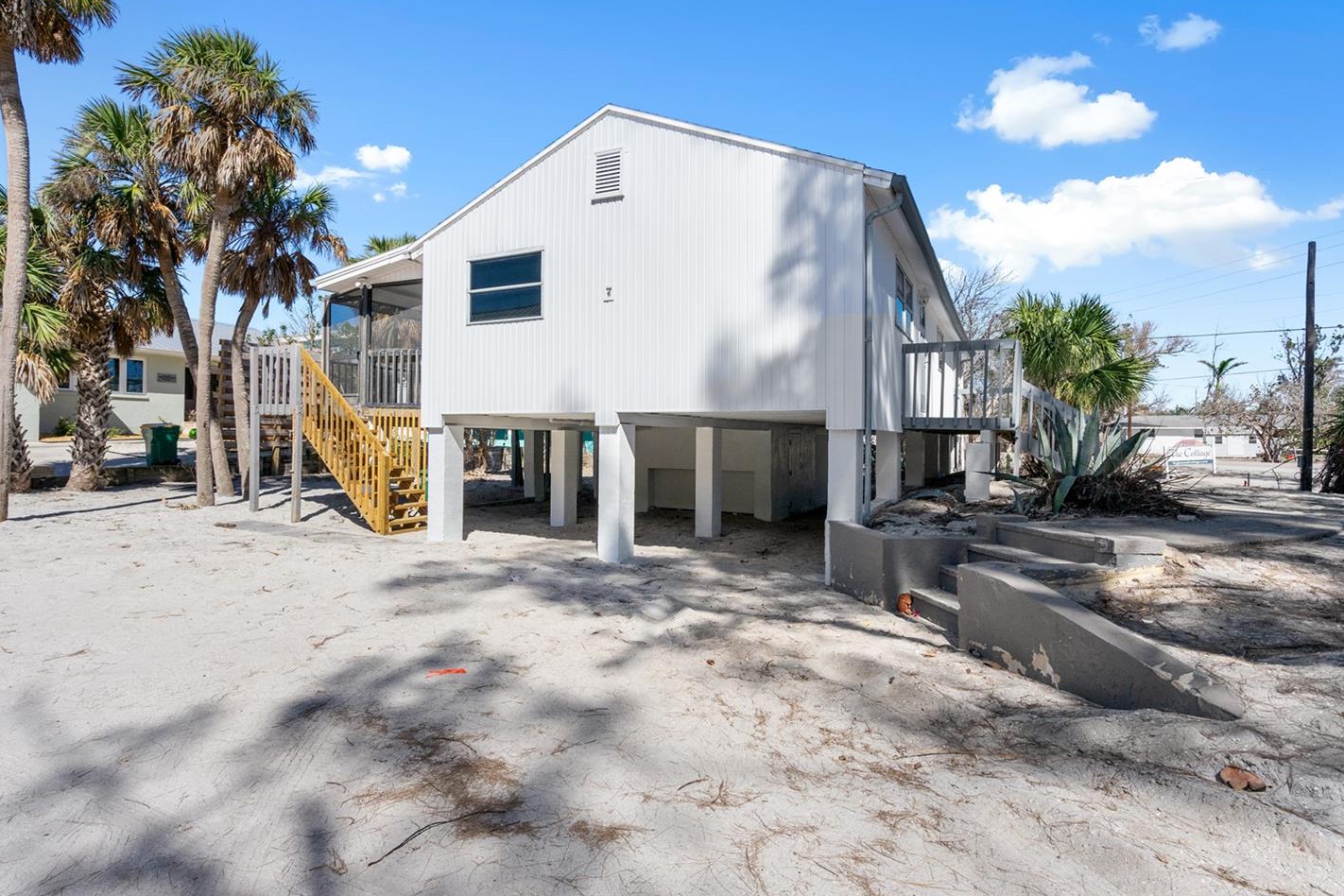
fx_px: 672
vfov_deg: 67.4
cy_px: 430
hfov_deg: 90.0
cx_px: 681
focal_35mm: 18
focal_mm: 16
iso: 400
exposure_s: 1/2000
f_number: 8
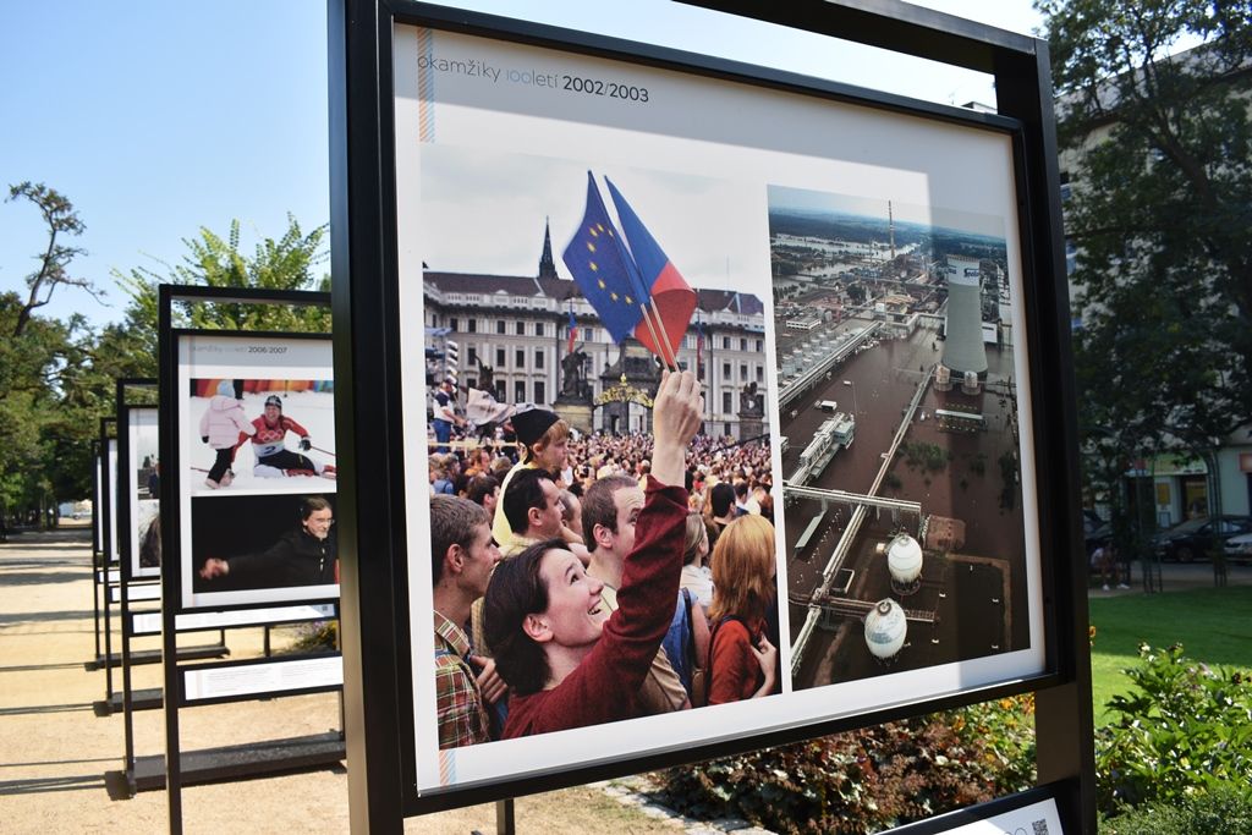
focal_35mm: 30
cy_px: 418
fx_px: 1043
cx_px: 626
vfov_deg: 43.6
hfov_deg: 61.9
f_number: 7.1
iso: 100
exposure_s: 1/200
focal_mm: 20
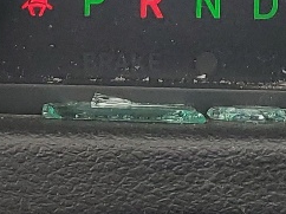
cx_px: 197
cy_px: -320
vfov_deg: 7.9
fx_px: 1420
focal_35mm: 172
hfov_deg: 11.5
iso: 50
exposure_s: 1/400
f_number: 1.5
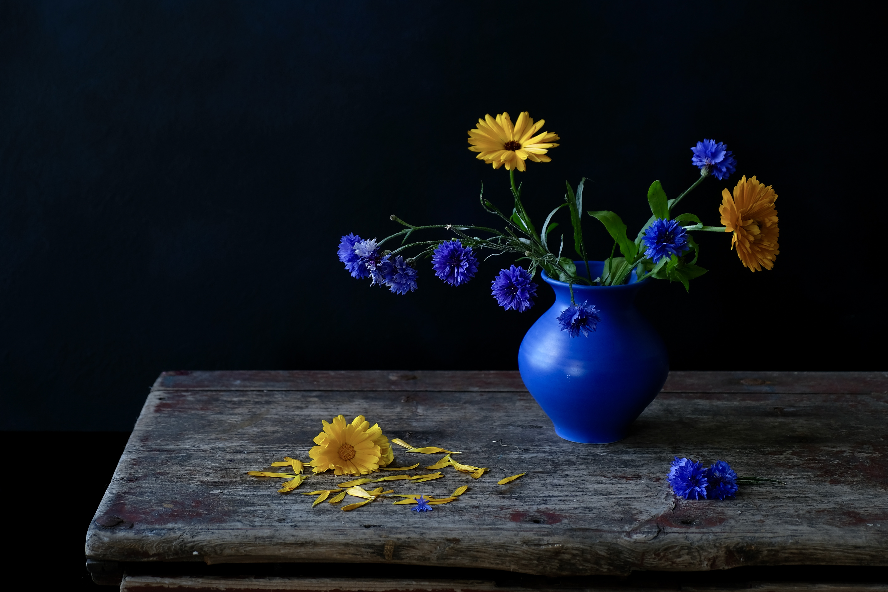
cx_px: 446
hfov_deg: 30.1
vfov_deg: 20.3
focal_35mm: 67
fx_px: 1652
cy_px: 294
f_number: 4.7
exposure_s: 1/13
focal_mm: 43.9
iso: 100
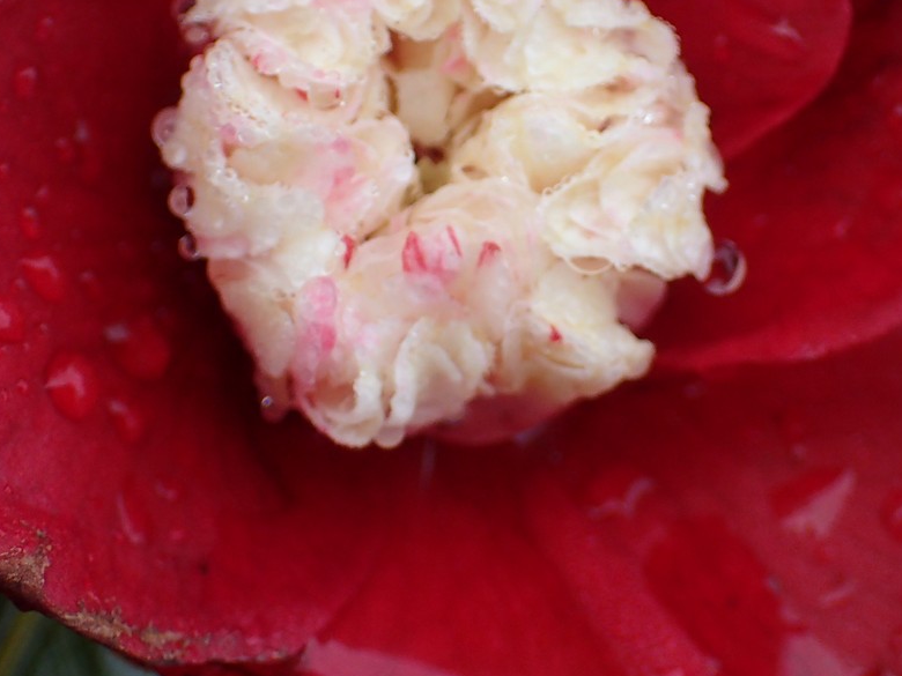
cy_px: 164
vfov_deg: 14.6
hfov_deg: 19.4
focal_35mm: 101
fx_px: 2632
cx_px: 513
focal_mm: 10.29
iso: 200
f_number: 3.5
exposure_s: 1/200
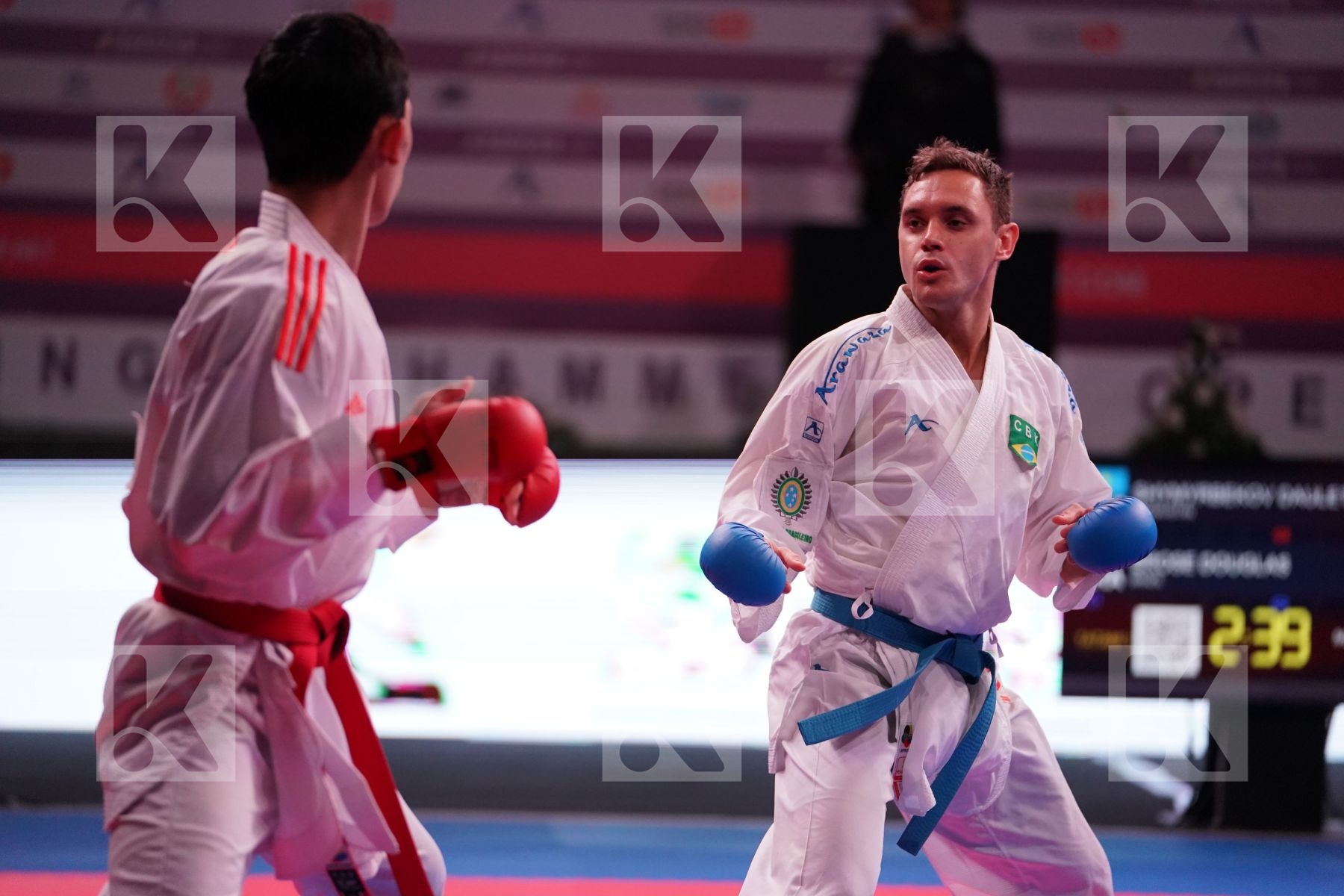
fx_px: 5600
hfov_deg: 13.7
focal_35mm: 150
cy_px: 448
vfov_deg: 9.1
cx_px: 672
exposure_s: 1/1000
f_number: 2.8
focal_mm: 150
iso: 4000
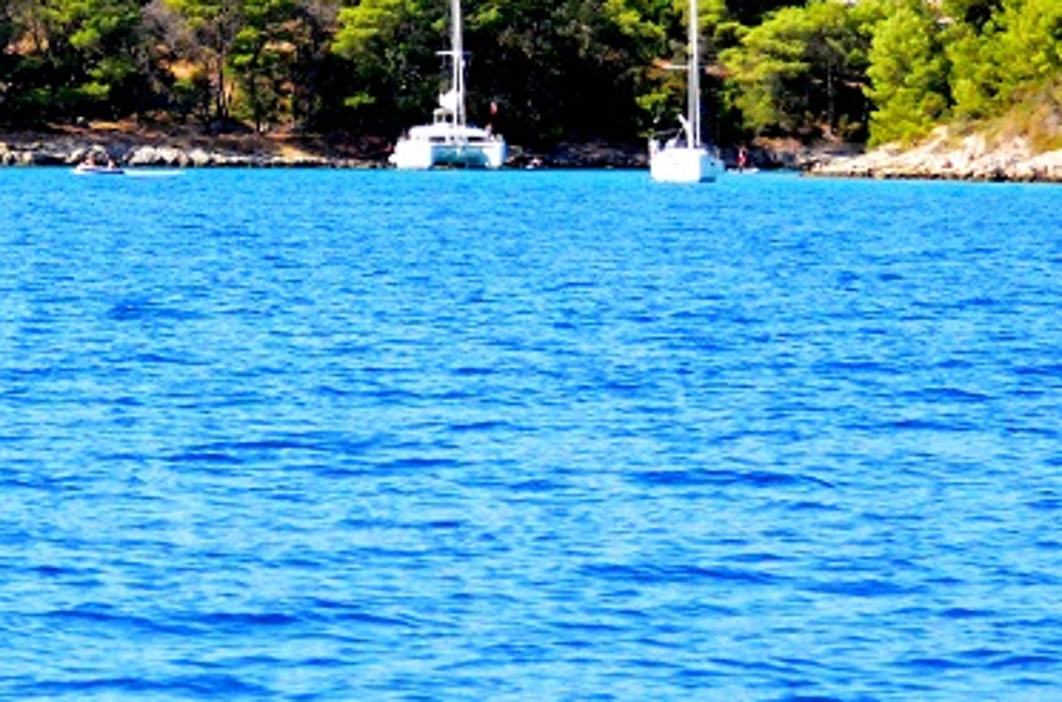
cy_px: 273
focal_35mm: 282
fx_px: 8298
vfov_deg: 4.8
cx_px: -178
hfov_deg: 7.3
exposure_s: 1/8000
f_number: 4.5
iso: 3600
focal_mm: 70
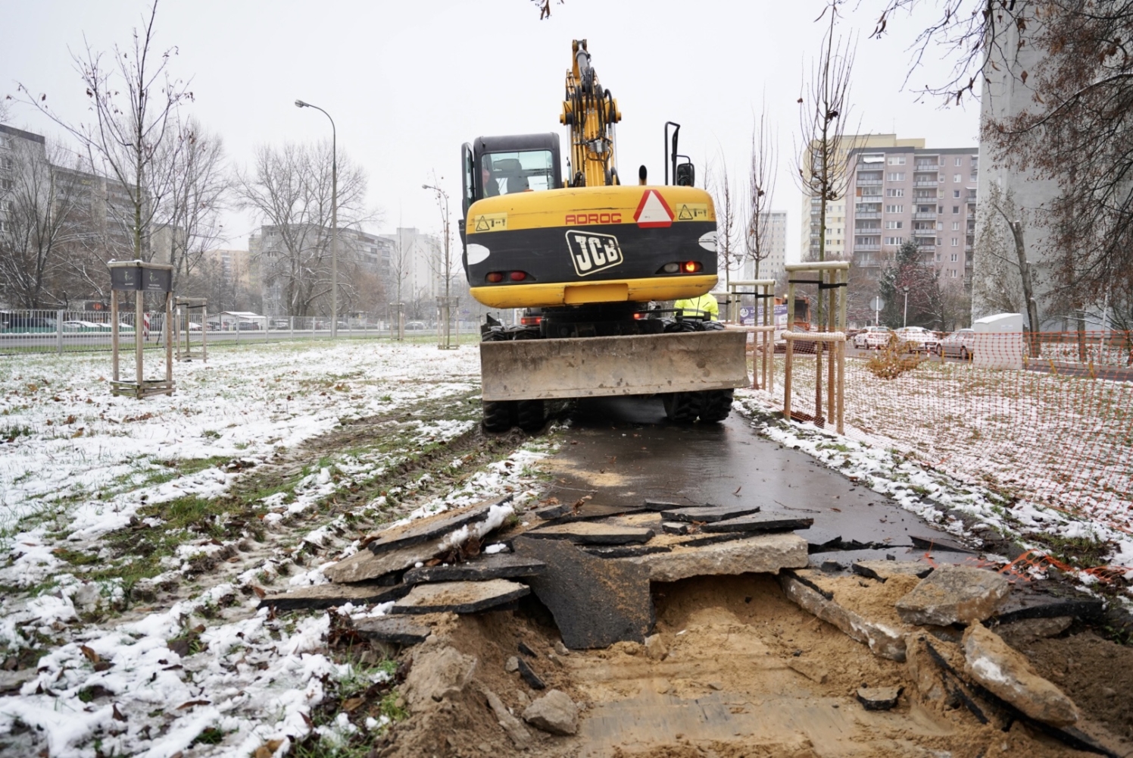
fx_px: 819
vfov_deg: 49.6
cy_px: 379
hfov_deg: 69.4
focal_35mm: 26
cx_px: 566
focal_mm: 26
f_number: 4
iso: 1000
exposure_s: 1/400
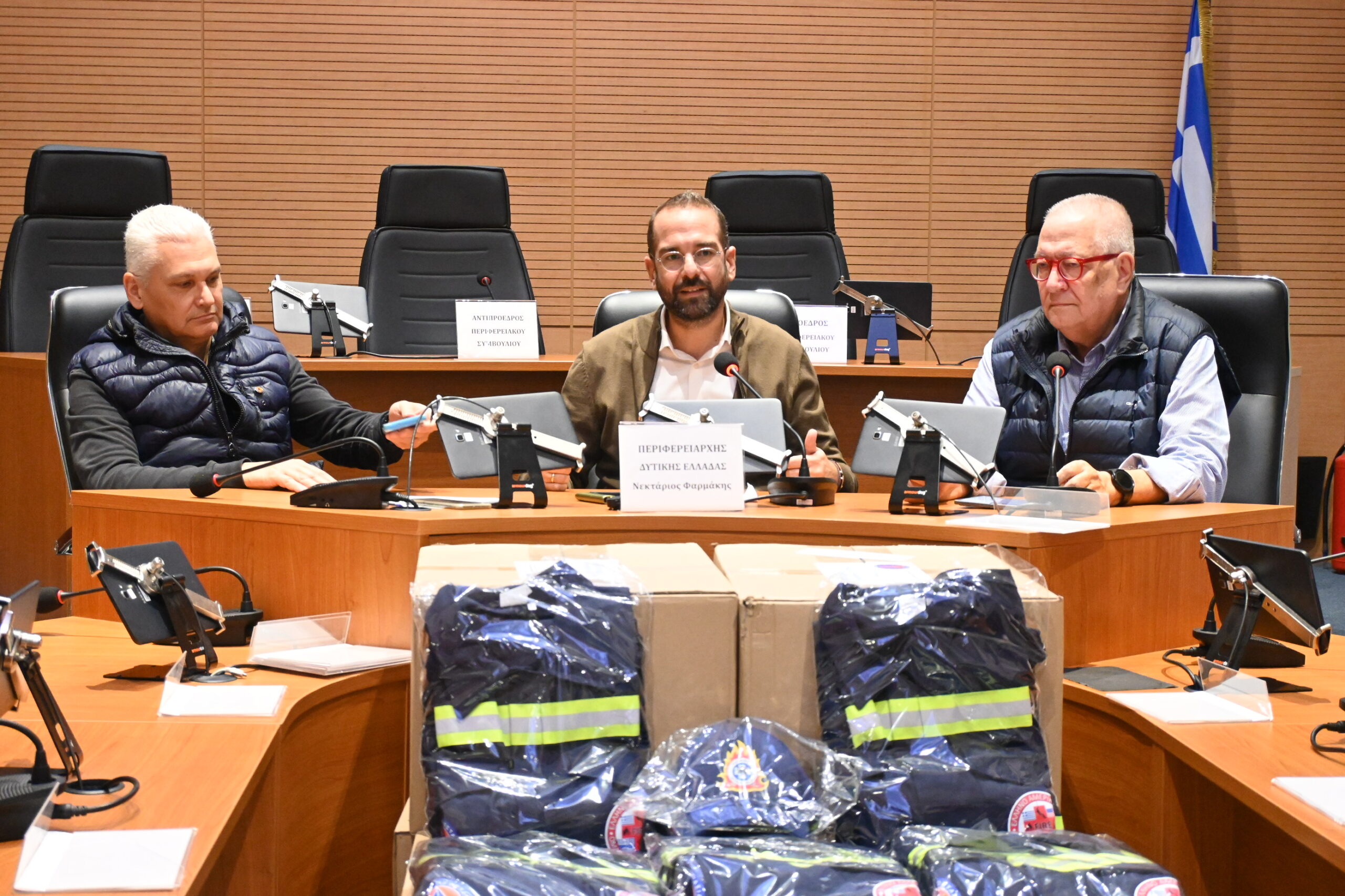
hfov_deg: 36.9
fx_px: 2017
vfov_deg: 25.1
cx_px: 672
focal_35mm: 54
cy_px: 448
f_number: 5.3
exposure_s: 1/60
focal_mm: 36
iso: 5600
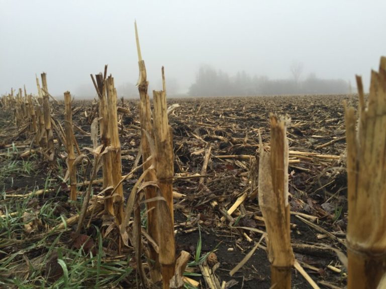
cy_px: 144
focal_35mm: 29
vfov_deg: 48.2
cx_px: 193
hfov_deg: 61.7
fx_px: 323
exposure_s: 1/120
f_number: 2.2
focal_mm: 4.15
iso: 32
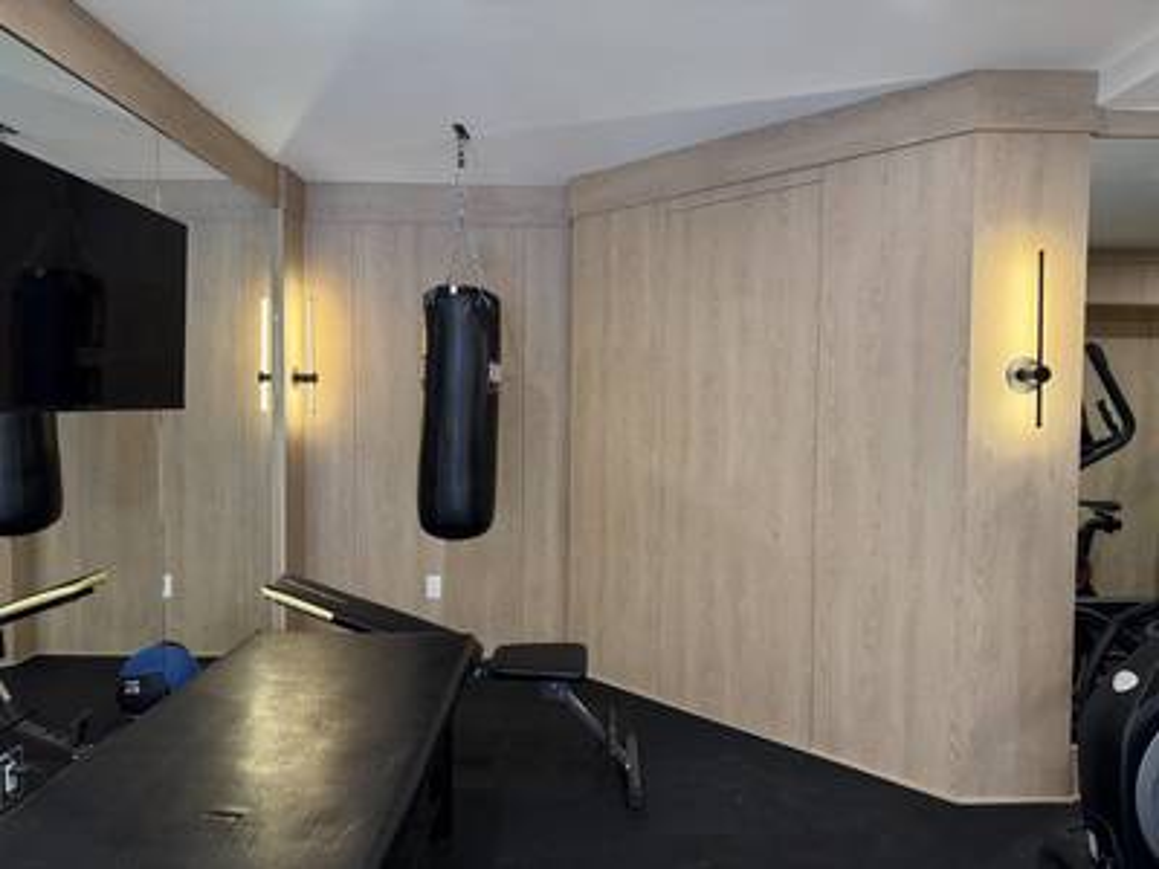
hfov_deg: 71.6
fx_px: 804
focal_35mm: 24
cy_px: 434
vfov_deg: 56.8
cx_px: 580
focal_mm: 6.76
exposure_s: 1/60
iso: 200
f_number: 1.78
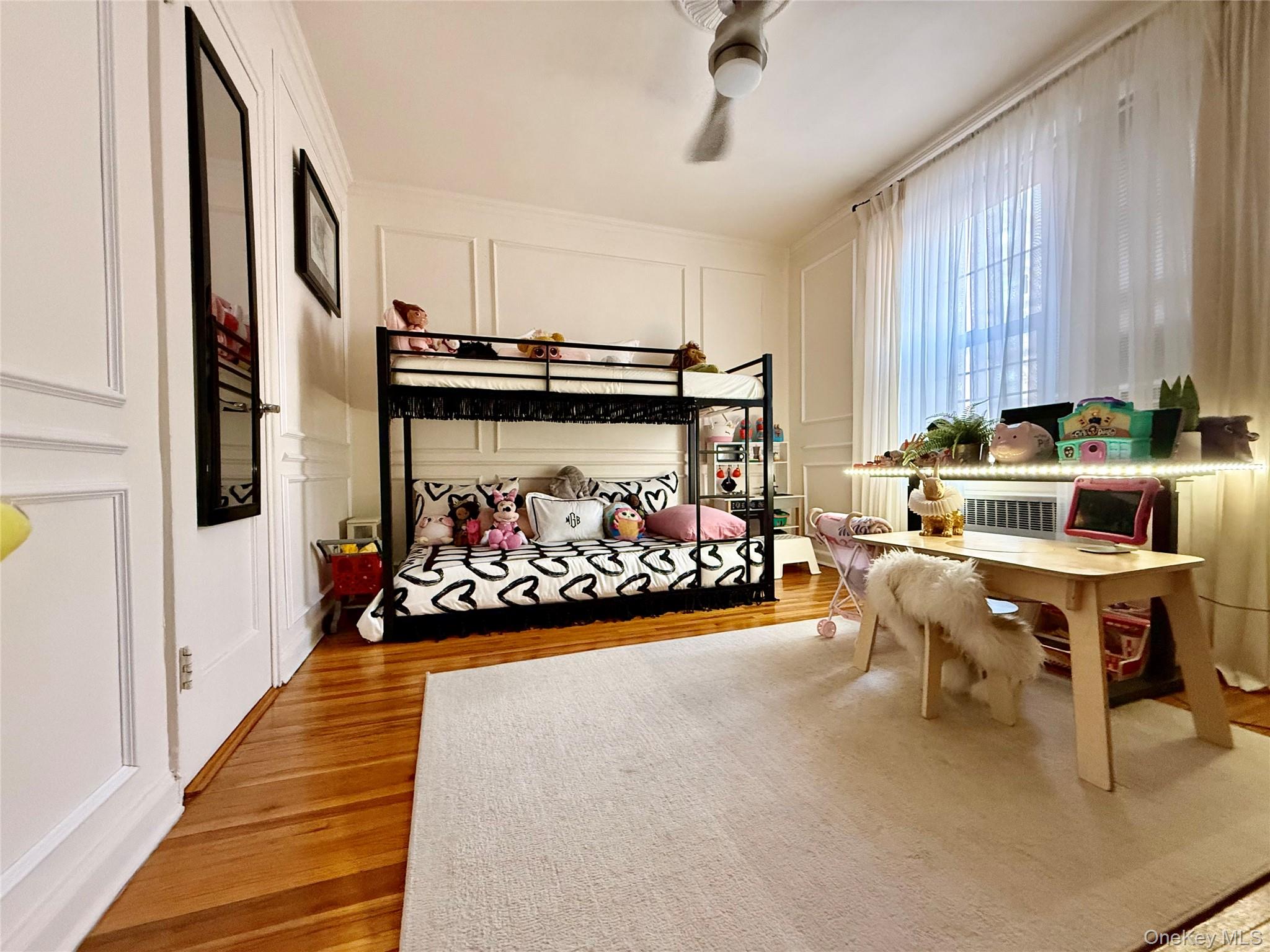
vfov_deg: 85.7
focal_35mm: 14
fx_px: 514
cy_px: 476
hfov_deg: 102.1
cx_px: 635
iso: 500
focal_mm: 2.22
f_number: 2.2
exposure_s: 1/60
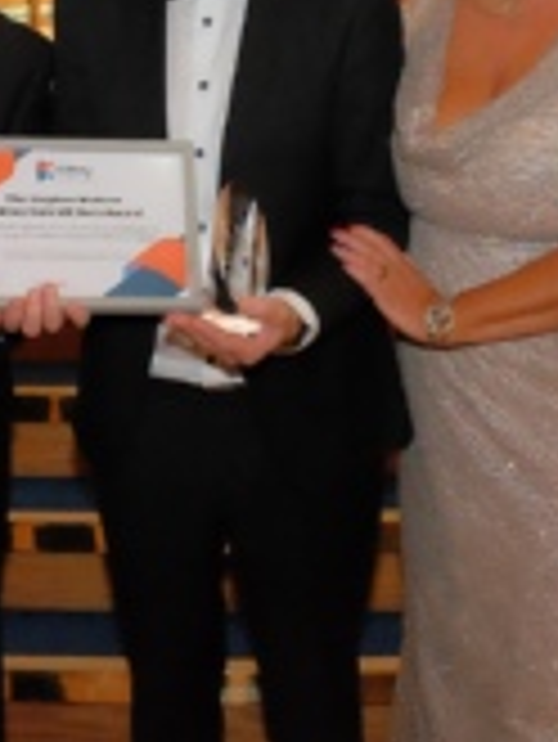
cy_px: 151
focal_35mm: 77
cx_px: 68
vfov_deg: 24.9
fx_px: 1653
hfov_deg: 18.9
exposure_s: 1/125
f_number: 4
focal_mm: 22.3
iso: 6400
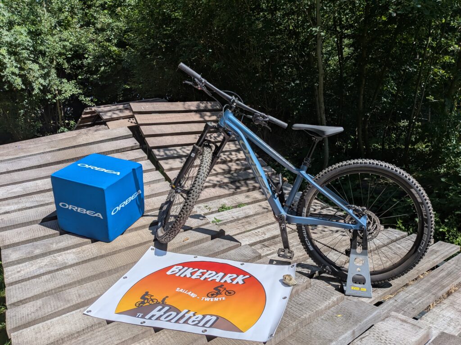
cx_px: 230
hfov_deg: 71.6
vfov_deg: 56.8
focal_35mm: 24
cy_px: 172
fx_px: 320
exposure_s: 1/3195
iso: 29
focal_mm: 4.53
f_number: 1.7
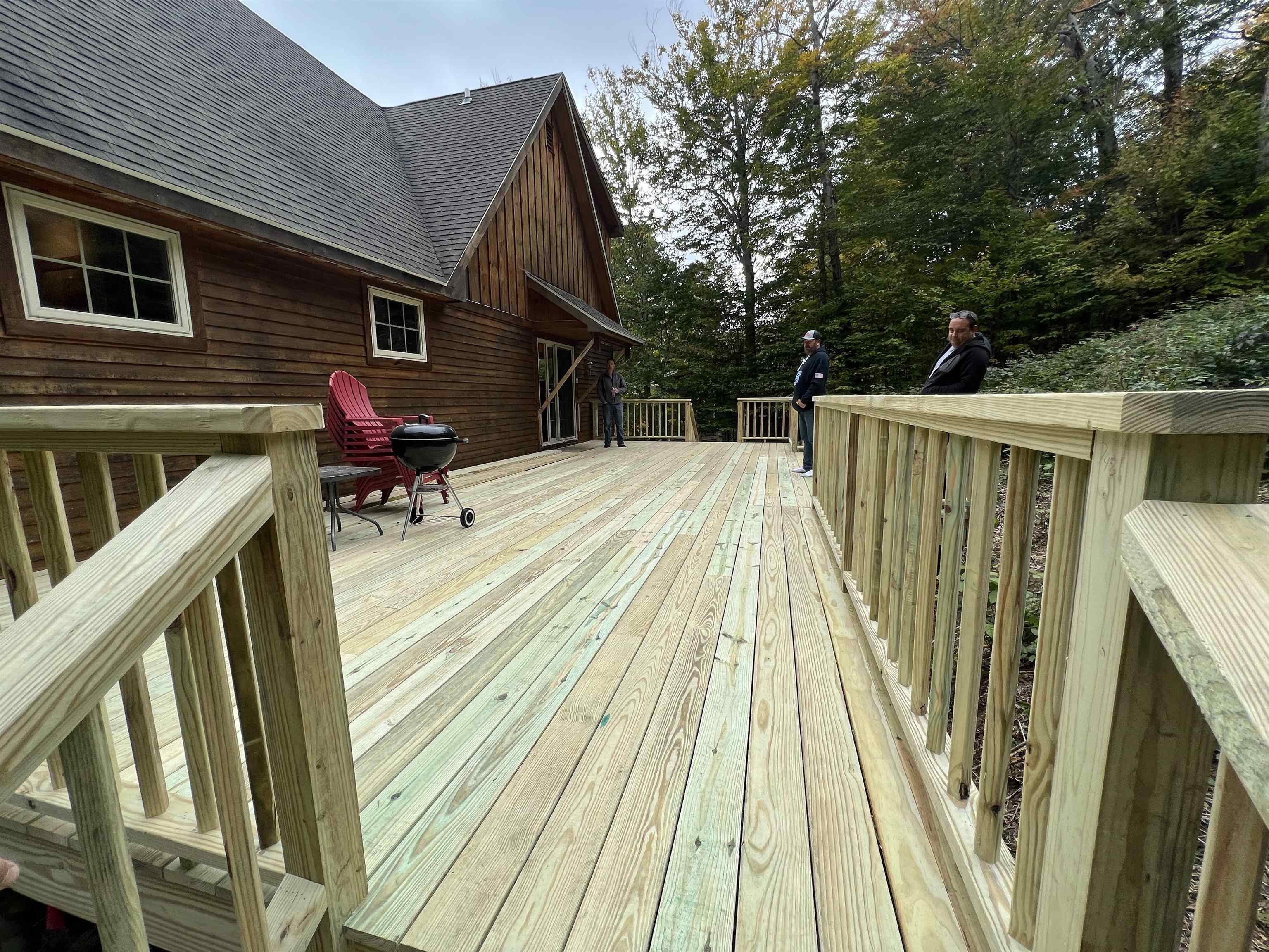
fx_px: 477
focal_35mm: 13
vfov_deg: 89.9
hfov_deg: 106.2
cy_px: 476
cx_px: 634
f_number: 1.8
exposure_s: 1/541
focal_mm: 1.57
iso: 32
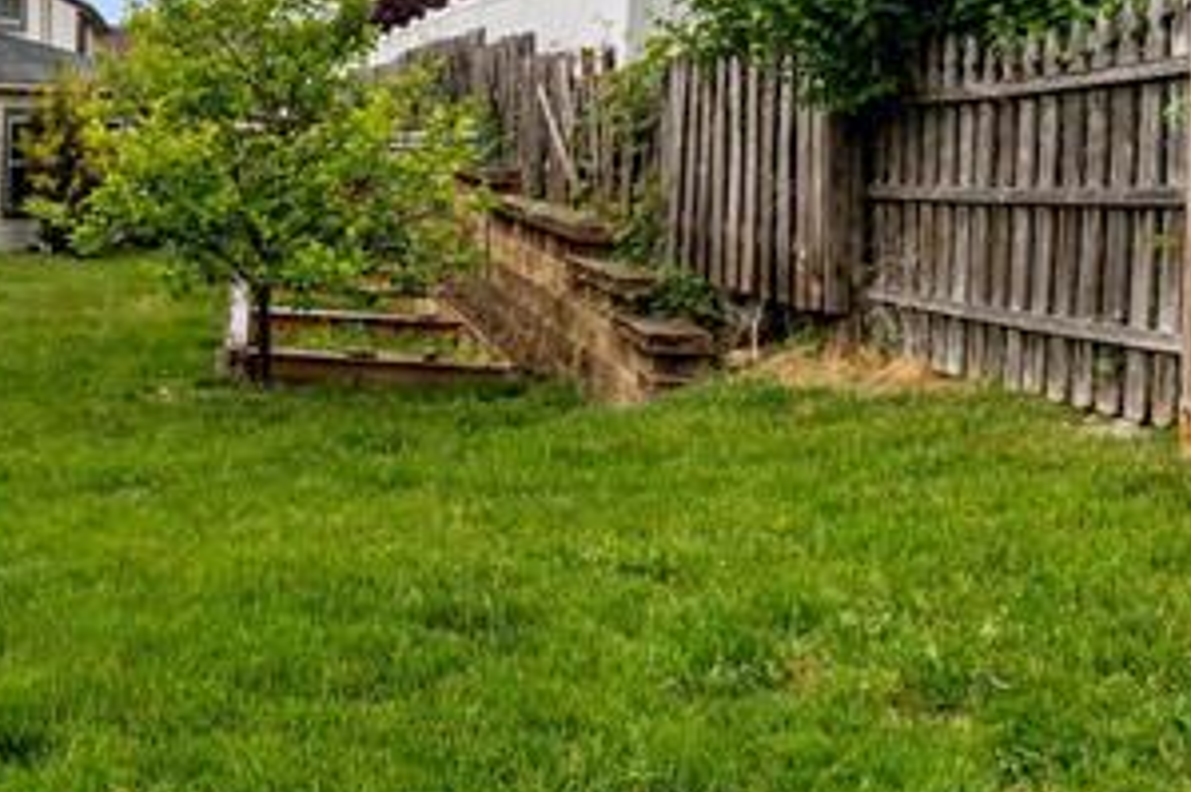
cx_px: -215
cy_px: 147
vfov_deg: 31.7
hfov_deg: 37.0
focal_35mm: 41
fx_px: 1356
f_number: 10
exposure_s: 1/250
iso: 500
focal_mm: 17
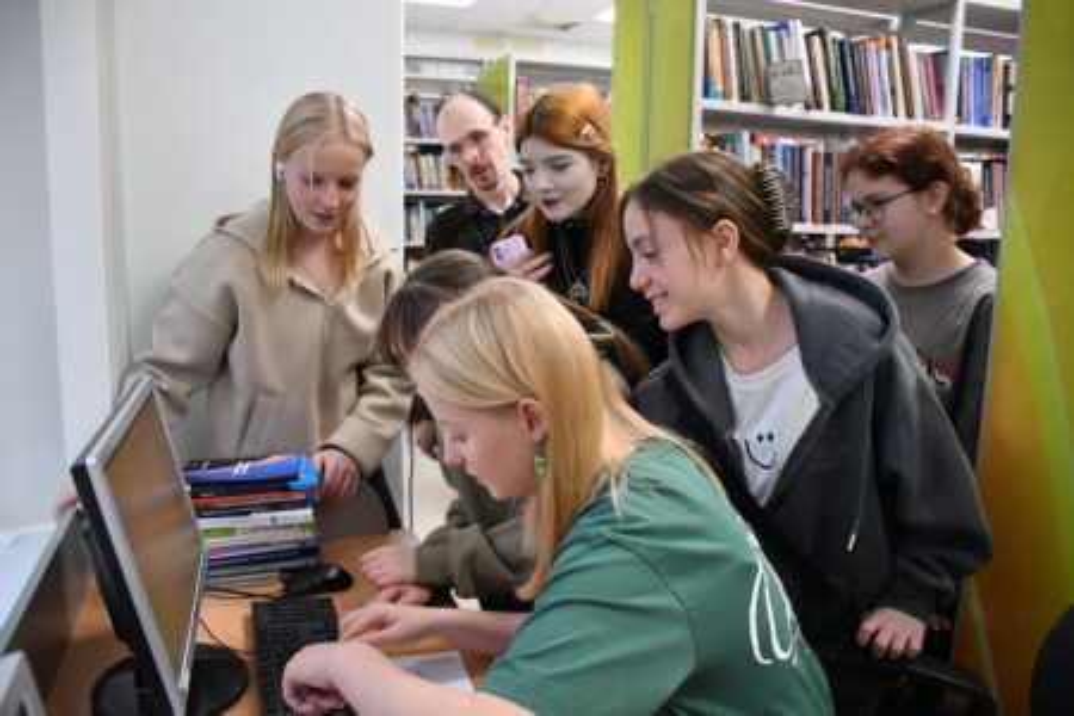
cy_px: 358
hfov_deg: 67.4
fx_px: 805
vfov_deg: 47.9
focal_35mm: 27
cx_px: 537
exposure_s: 1/500
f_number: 3.5
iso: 9000
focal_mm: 18
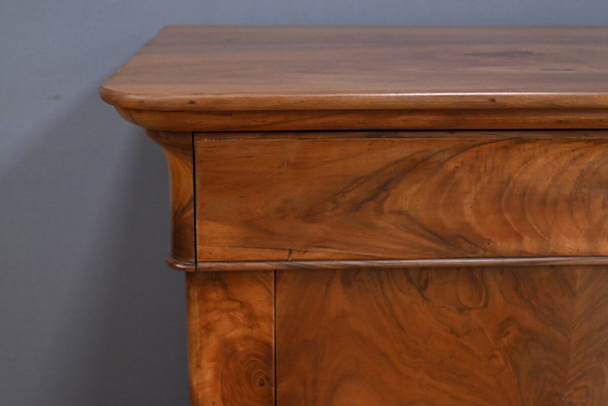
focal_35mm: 50
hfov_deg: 39.6
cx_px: 304
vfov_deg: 27.0
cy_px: 203
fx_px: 845
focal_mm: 50
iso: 5000
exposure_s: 1/200
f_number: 7.1
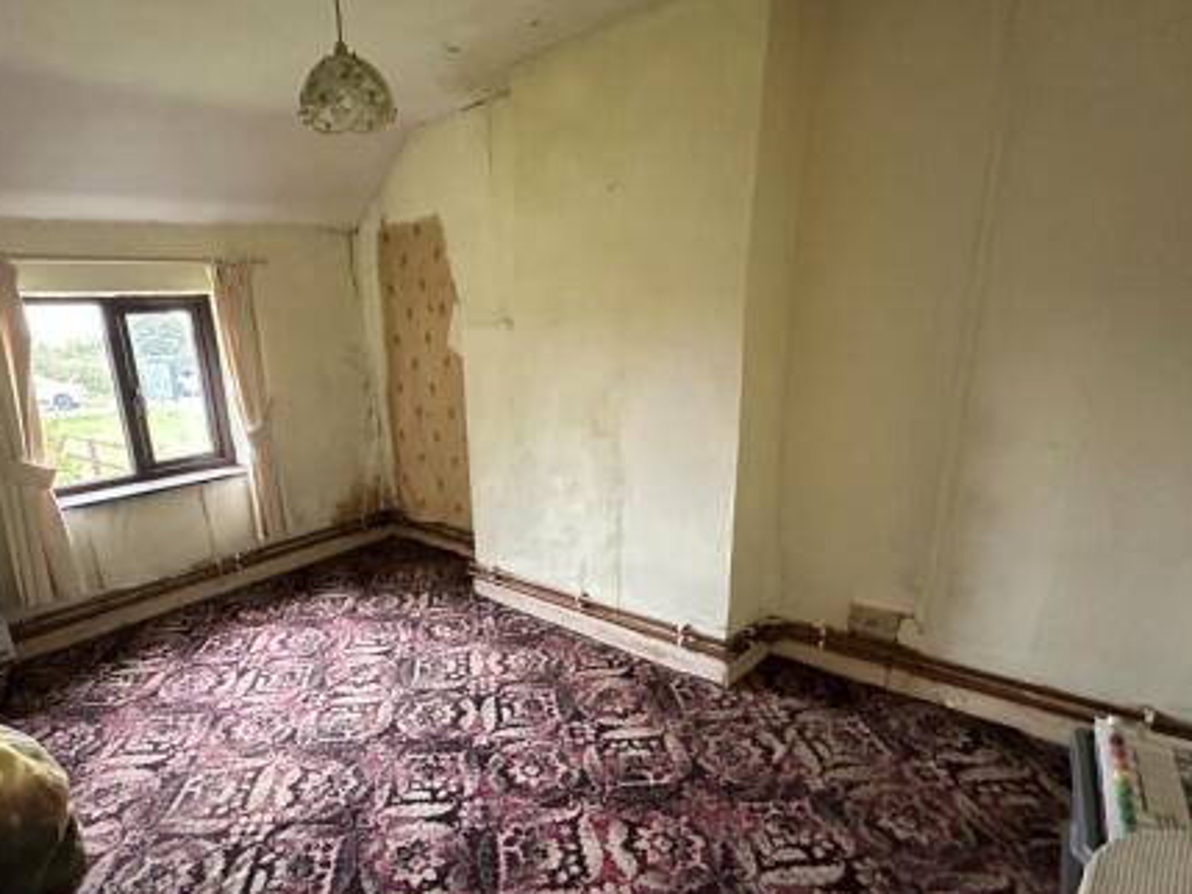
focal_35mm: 19
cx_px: 479
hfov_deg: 83.7
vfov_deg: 68.3
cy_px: 515
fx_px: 654
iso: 800
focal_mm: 2.22
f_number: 2.2
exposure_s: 1/60
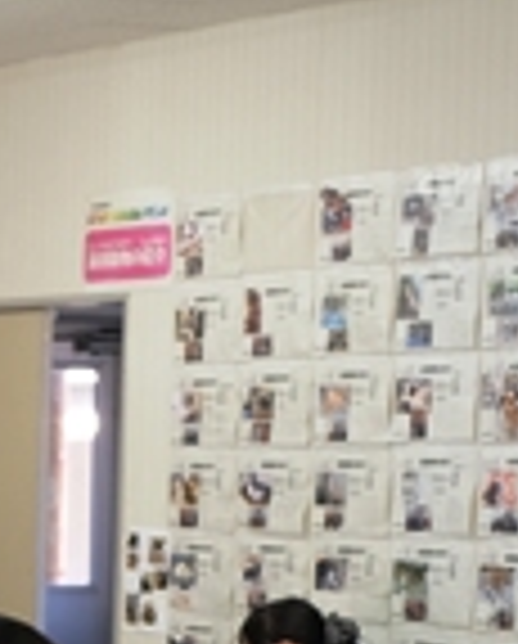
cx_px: -775
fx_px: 2884
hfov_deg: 9.1
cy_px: 662
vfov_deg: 12.6
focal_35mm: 151
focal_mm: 21.6
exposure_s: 1/38
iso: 160
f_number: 4
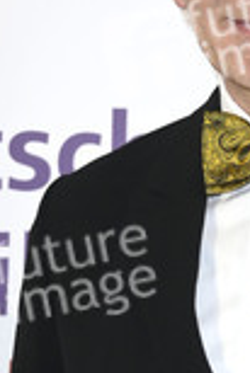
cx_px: 296
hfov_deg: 4.7
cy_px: 162
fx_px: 3014
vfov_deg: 7.1
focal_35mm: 290
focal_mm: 112
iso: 800
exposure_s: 1/250
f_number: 5.6
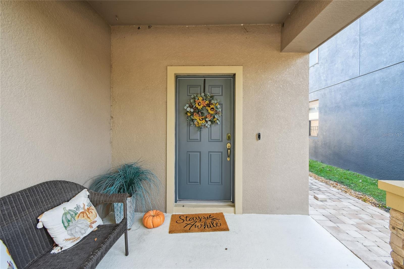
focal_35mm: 15
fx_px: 168
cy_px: 134
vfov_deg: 77.3
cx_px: 202
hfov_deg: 100.4
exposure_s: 1/20
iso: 100
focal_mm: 10
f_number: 7.1
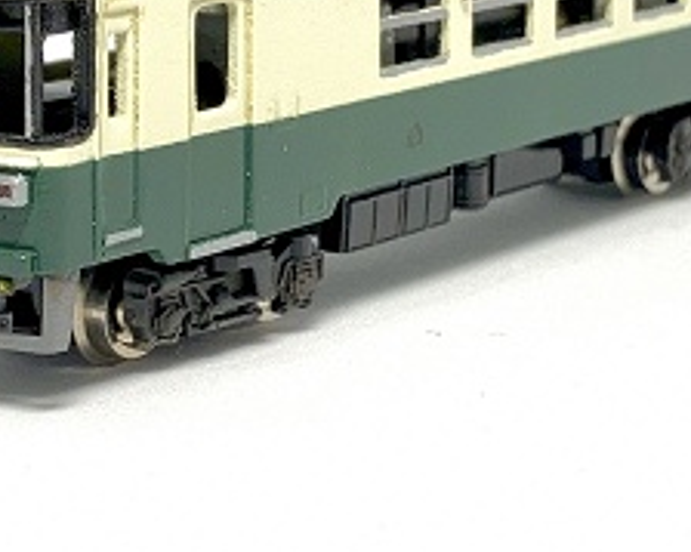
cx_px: 302
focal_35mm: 140
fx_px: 2862
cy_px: 15
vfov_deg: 10.9
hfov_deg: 13.8
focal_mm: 3.99
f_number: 1.8
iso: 20
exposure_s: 1/135
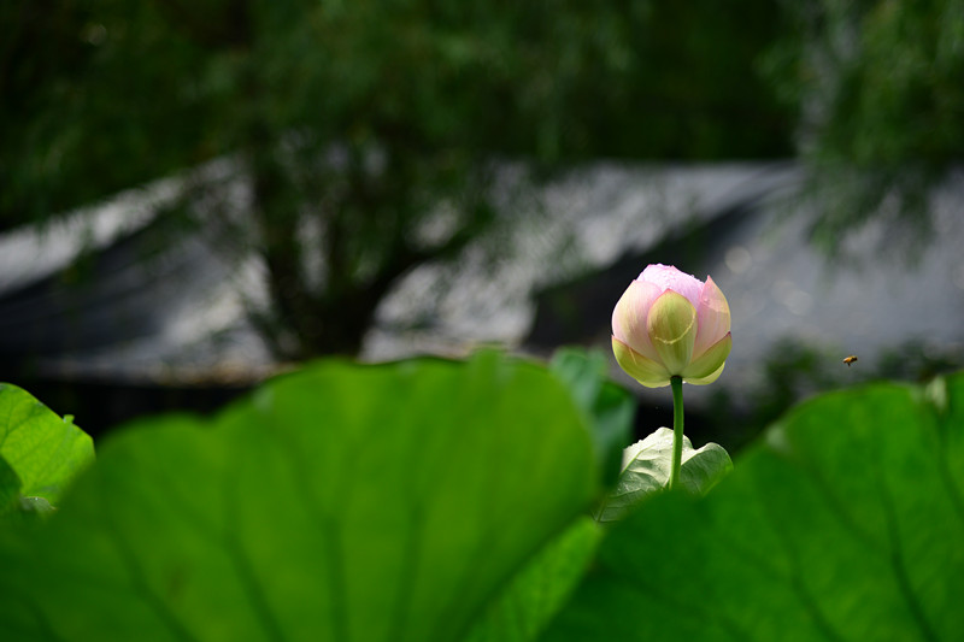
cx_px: 482
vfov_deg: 10.2
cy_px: 321
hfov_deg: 15.2
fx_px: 3614
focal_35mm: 135
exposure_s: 1/800
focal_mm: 135
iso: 160
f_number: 5.6
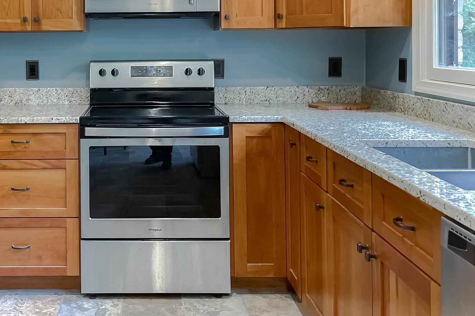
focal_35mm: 43
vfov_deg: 30.0
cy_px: 39
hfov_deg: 44.2
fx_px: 567
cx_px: 129
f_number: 1.6
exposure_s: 1/60
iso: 200
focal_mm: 5.1
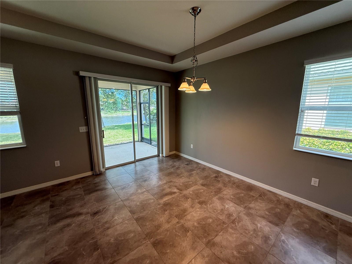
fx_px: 142
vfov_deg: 85.7
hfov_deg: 102.1
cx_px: 176
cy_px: 132
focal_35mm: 14
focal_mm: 2.22
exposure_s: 1/120
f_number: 2.2
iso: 100
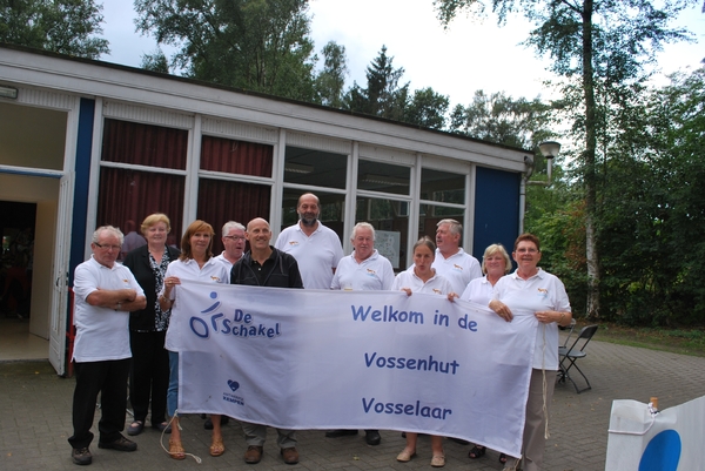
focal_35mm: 30
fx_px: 588
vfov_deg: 43.7
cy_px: 236
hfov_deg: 61.9
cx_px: 352
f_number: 7.1
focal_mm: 20
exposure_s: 1/200
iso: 100
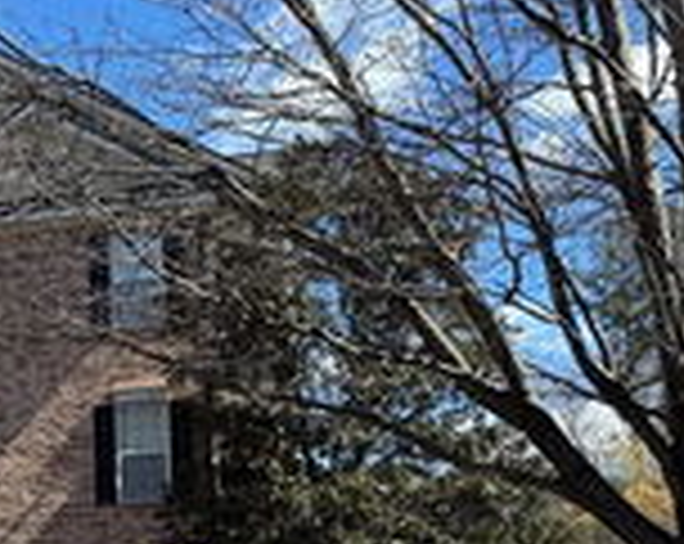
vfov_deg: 22.5
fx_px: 1334
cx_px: -268
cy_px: 495
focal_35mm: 66
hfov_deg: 24.2
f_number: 1.78
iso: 80
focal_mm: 6.76
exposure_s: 1/2041
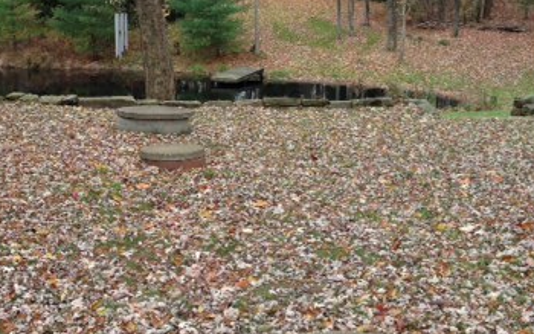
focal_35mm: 64
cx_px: 186
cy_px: 95
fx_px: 932
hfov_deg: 31.8
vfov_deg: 20.2
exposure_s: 1/162
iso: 50
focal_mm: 4.13
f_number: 2.4
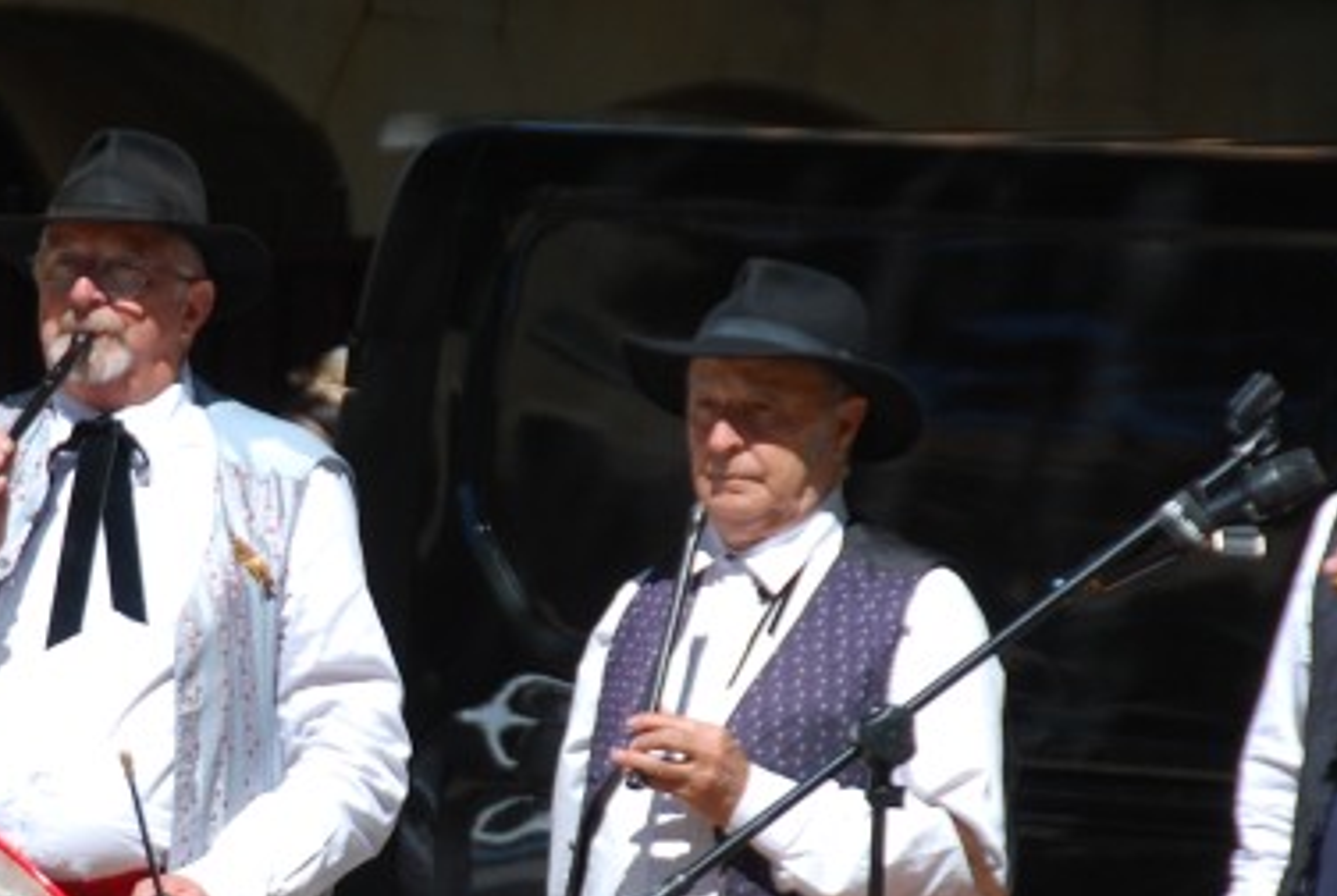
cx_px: 343
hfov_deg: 3.8
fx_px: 19900
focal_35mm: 535
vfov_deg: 2.6
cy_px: 608
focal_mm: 150
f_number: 5.6
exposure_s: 1/800
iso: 200
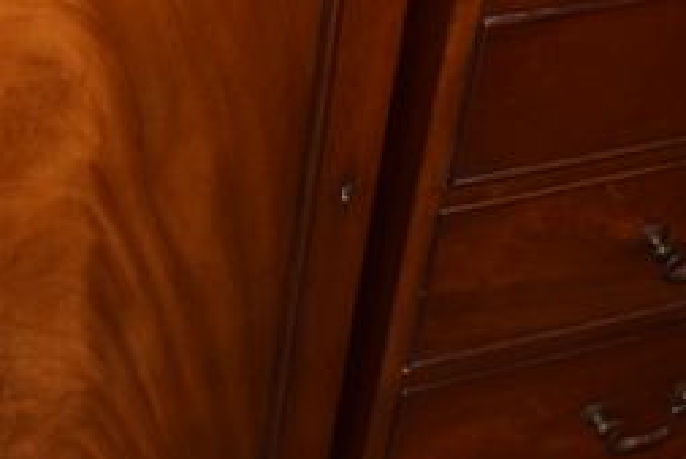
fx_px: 1735
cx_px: 125
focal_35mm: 91
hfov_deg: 22.0
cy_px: 167
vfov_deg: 15.0
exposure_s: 1/125
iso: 800
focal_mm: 24
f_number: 5.6
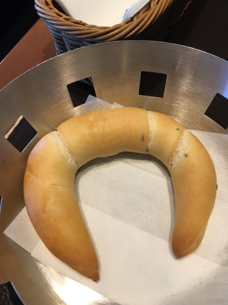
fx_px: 255
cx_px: 114
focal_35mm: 29
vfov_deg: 61.7
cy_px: 152
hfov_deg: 48.2
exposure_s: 1/30
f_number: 2.2
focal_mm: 4.15
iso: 25
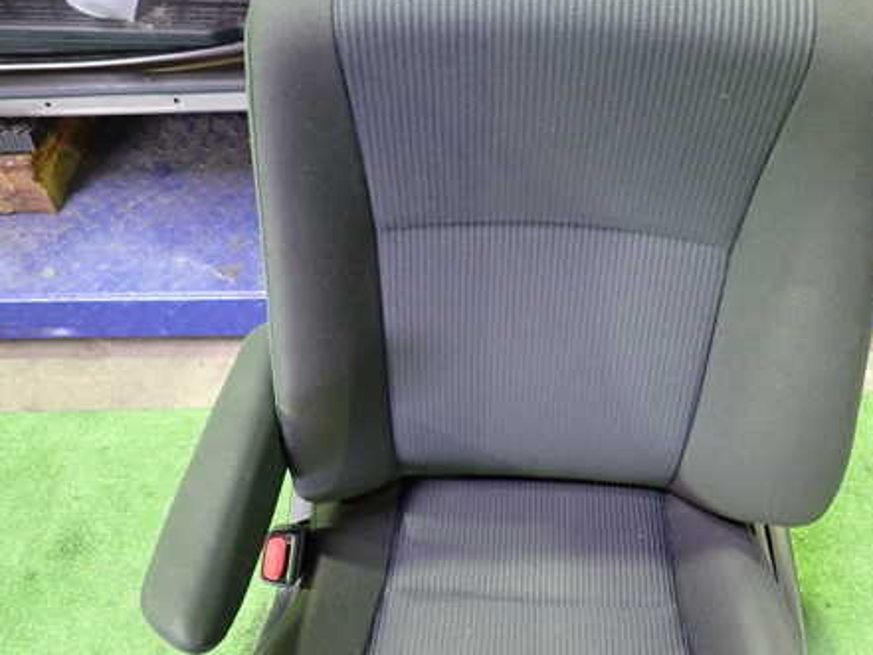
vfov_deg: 41.6
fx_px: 858
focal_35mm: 34
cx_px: 515
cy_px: 261
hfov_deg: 53.6
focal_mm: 4.5
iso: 800
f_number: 2
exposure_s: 1/15
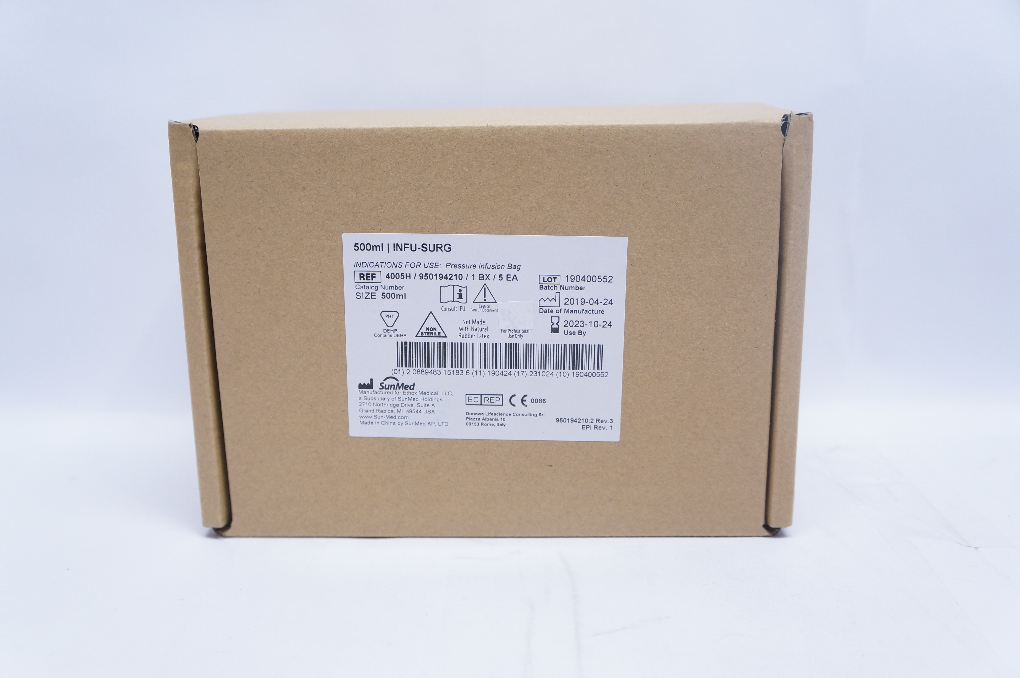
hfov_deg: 55.2
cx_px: 510
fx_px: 976
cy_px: 339
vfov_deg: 38.3
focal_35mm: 34
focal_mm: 23
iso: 800
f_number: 4
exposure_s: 1/125
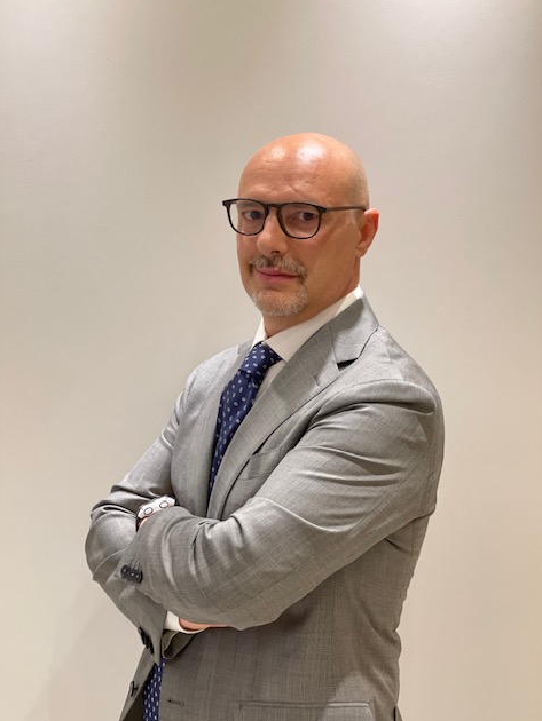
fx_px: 1356
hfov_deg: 22.6
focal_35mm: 65
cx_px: 272
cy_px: 360
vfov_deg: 29.8
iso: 125
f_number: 2.2
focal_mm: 7.5
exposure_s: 1/33
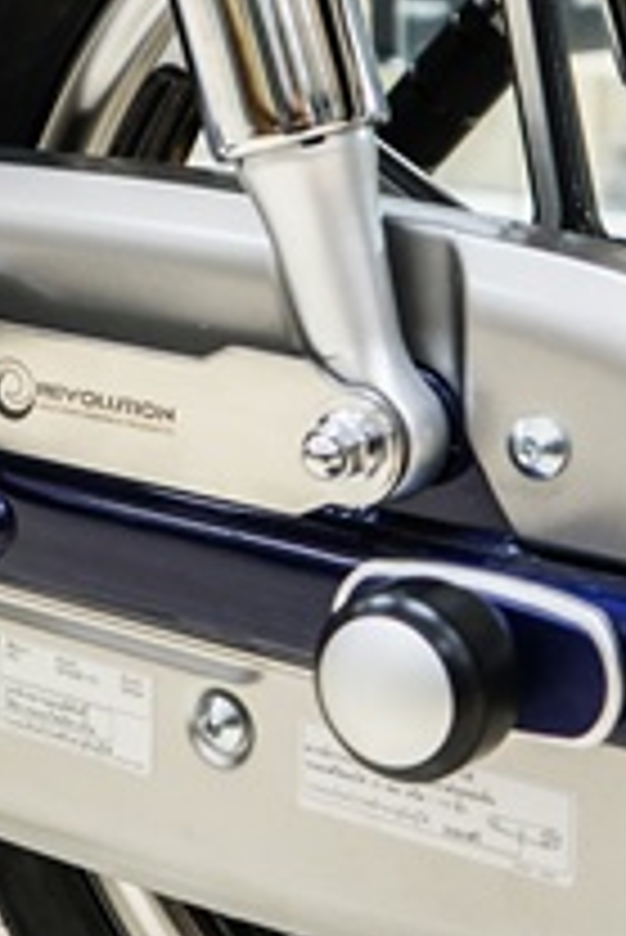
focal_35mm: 101
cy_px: 135
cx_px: -232
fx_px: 2630
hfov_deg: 13.0
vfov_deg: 19.9
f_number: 4
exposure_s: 1/40
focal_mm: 30
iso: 400
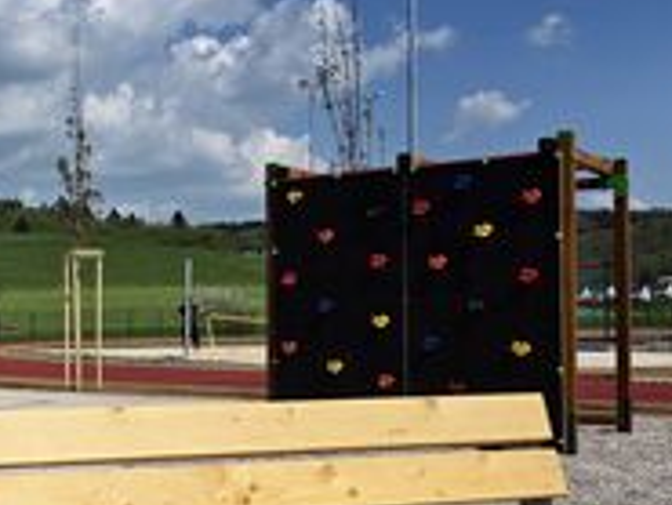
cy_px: 345
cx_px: -36
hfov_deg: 31.2
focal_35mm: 56
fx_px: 1088
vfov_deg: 26.0
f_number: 1.7
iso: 50
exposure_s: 1/7944
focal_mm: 6.3
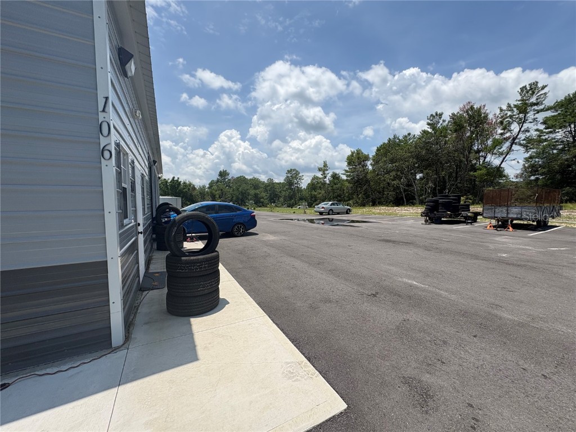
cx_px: 288
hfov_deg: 102.1
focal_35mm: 14
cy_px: 216
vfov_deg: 85.7
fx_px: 233
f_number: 2.2
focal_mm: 2.22
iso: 50
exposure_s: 1/2674
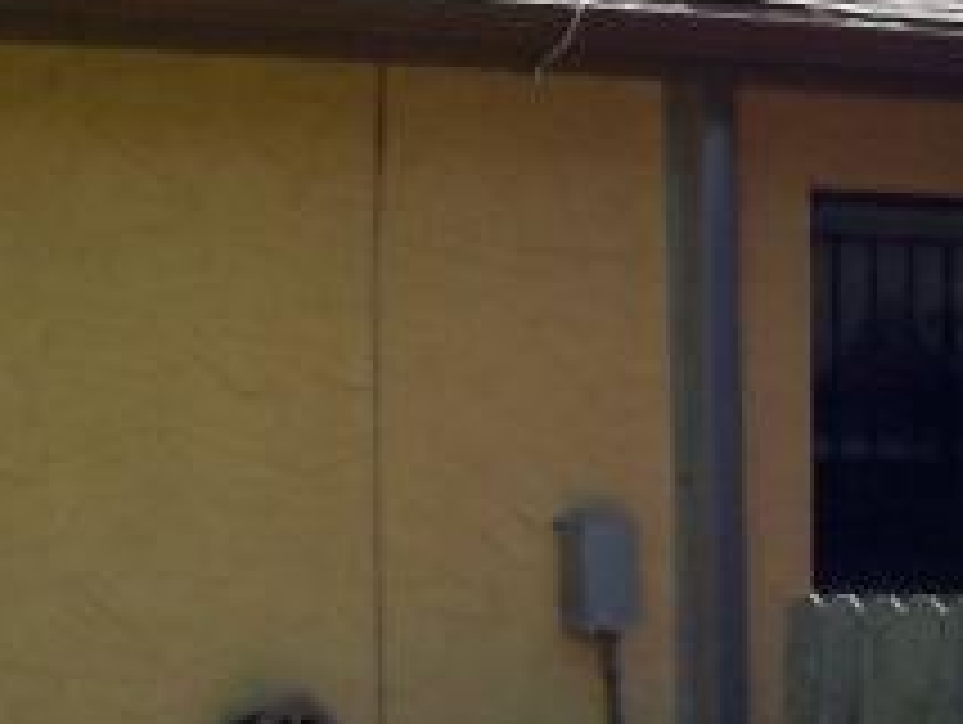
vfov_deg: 8.6
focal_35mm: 172
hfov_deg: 11.3
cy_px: 535
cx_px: 1058
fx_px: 4790
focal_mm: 6
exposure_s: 1/394
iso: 80
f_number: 4.8
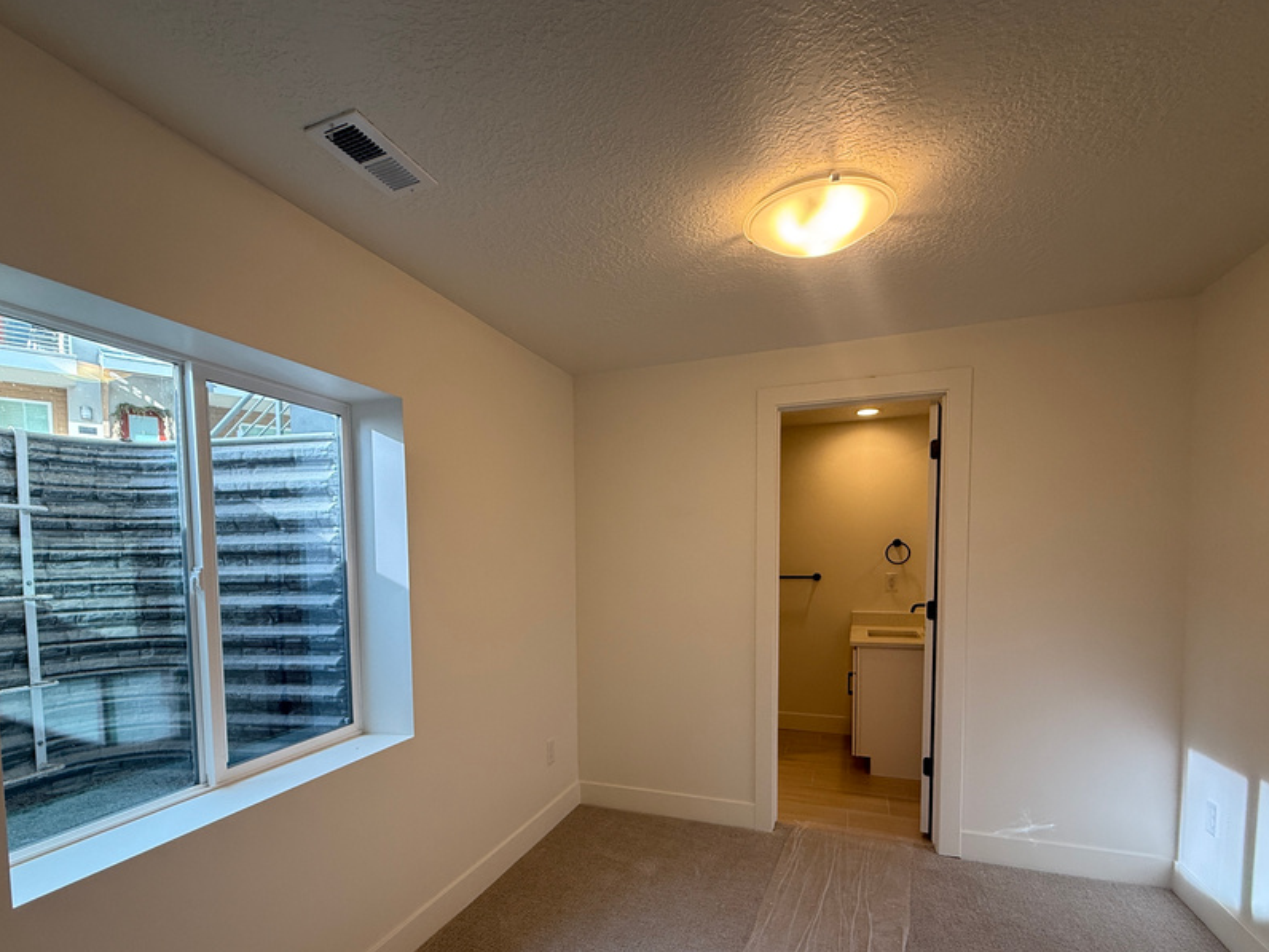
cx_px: 582
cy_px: 595
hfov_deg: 87.6
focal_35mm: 18
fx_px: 660
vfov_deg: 70.4
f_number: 2.2
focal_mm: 2.22
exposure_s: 1/120
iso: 100
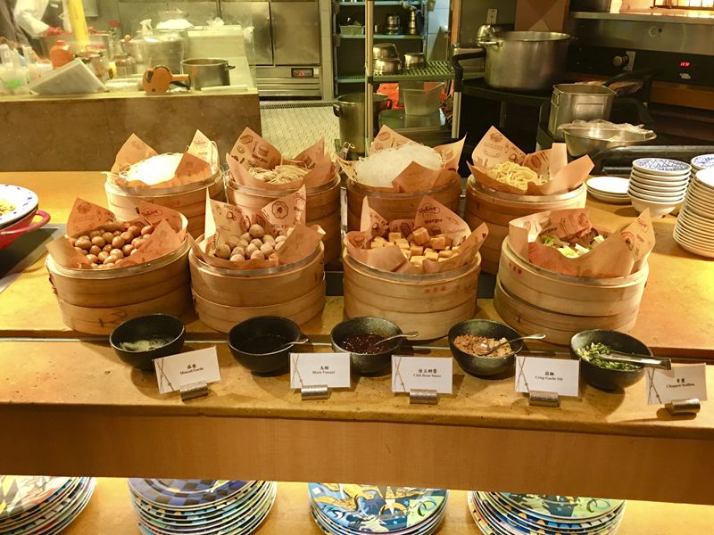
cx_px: 357
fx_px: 598
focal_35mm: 29
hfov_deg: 61.7
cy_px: 268
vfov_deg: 48.2
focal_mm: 4.15
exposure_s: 1/15
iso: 80
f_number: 2.2
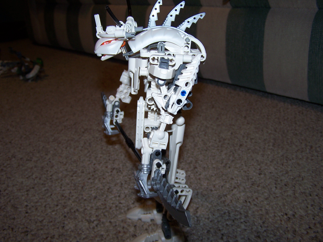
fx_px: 355
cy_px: 121
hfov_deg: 49.0
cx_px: 162
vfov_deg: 37.7
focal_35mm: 38
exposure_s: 1/60
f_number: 2.8
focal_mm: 6.3
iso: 80
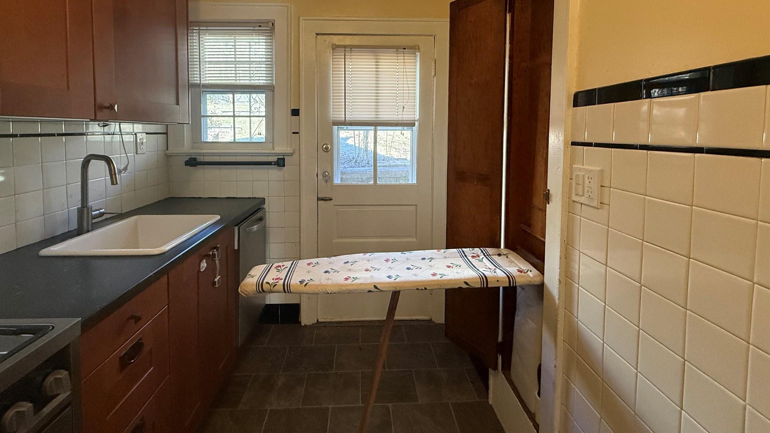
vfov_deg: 65.5
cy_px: 148
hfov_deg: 99.4
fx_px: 327
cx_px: 376
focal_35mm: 16
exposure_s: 1/120
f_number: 2.2
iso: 500
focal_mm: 2.22
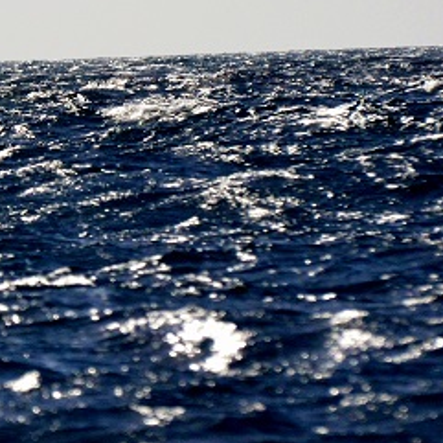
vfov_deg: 1.6
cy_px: 91
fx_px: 16014
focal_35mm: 1106
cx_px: -199
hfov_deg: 1.6
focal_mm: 210
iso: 1100
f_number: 5.3
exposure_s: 1/8000
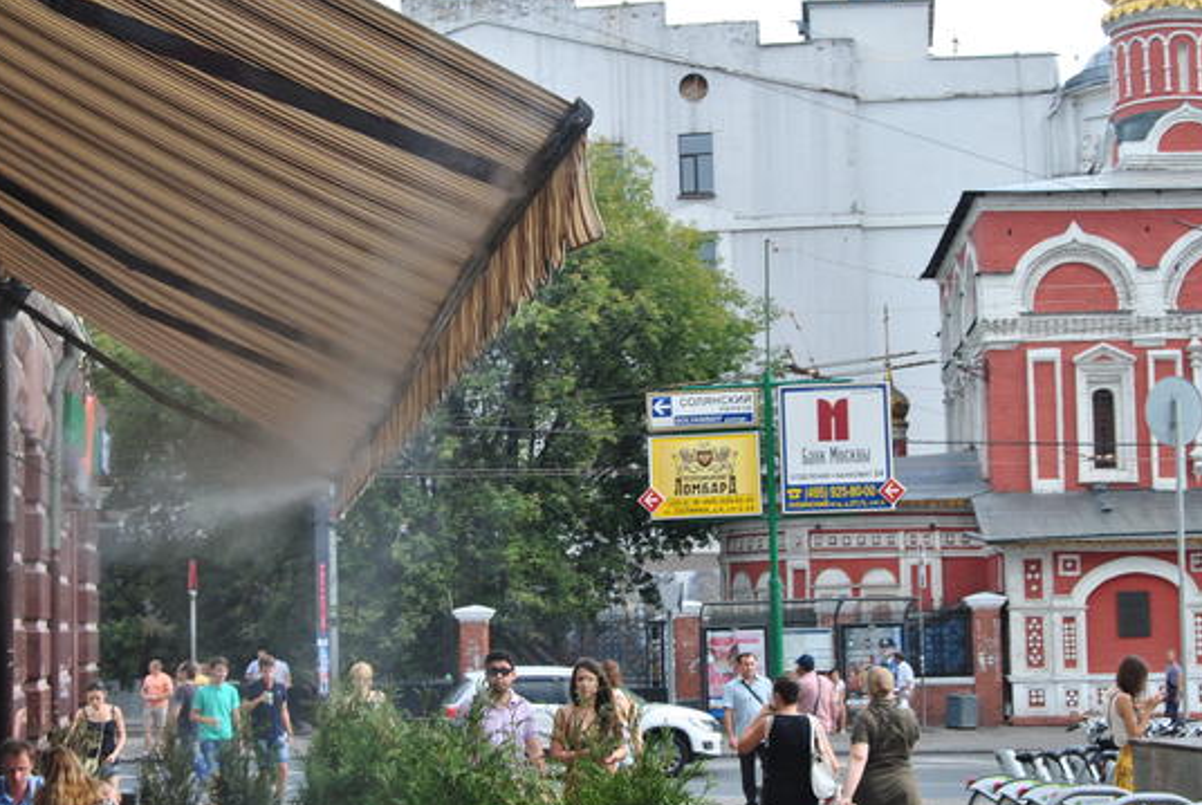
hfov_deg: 29.6
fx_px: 2274
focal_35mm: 68
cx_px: 581
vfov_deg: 20.1
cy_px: 417
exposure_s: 1/80
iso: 200
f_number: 8
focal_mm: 38
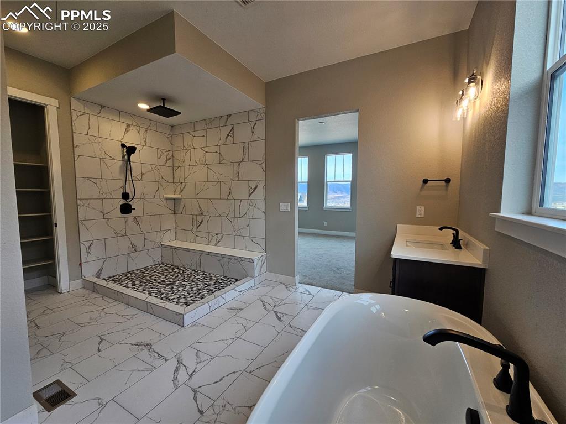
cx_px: 283
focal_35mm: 13
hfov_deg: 106.2
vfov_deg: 89.9
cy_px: 212
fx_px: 212
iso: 80
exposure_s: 1/120
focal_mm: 2.2
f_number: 2.2
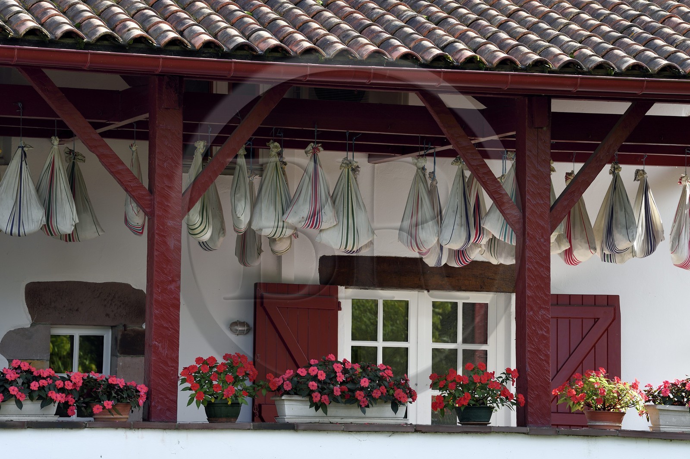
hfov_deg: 10.3
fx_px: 3830
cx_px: 345
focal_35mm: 200
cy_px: 230
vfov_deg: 6.9
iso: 200
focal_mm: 200
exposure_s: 1/160
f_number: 8
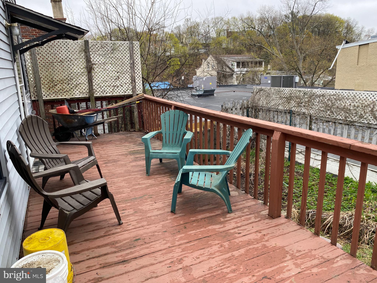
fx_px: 283
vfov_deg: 53.1
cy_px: 142
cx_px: 188
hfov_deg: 67.3
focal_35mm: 26
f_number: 1.8
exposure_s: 1/126
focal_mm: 4.25
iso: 32
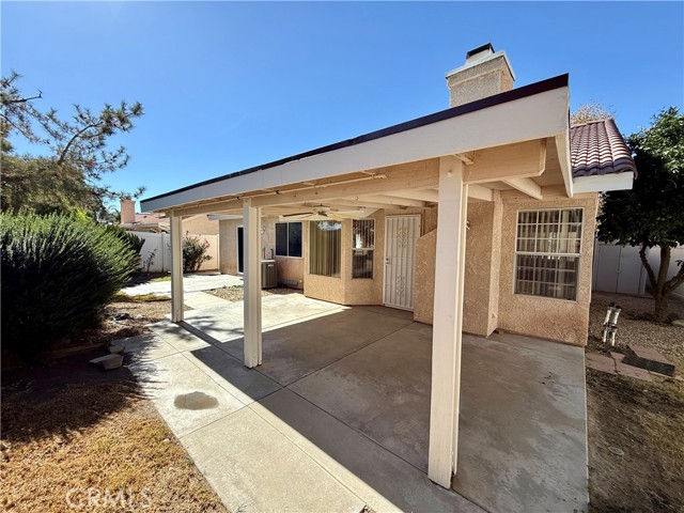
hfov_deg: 102.1
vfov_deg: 85.7
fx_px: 277
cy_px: 256
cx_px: 342
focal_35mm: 14
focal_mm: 2.22
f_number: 2.2
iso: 50
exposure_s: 1/1105
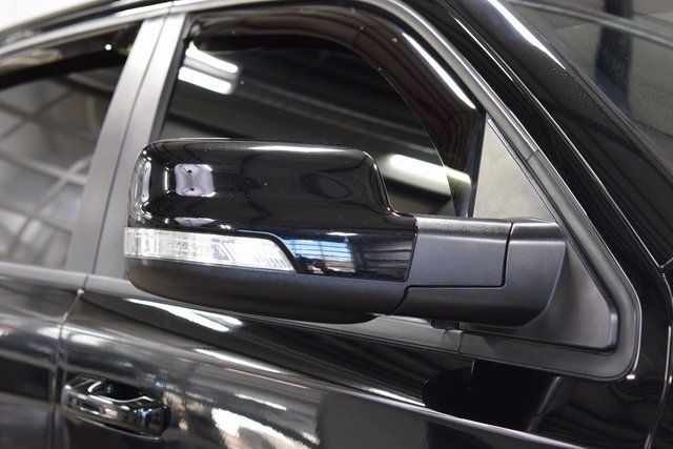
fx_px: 1178
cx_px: 336
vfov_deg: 21.6
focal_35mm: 63
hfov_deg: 31.9
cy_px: 224
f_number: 4
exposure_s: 1/60
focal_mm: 42
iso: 1600
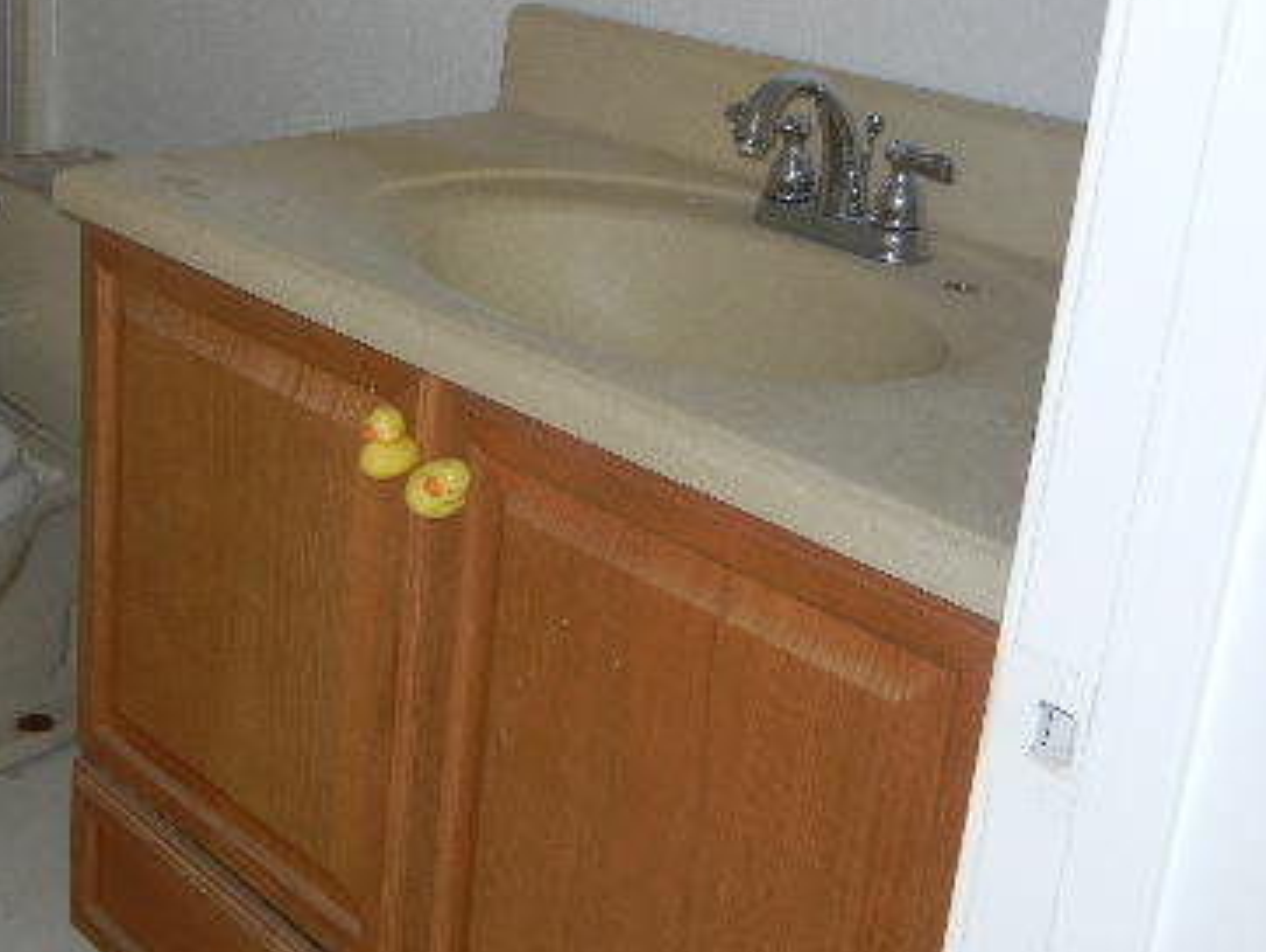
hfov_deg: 35.1
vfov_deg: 27.4
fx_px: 1940
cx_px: 266
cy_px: 336
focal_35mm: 53
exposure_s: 1/30
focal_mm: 5.4
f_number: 3.5
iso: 200
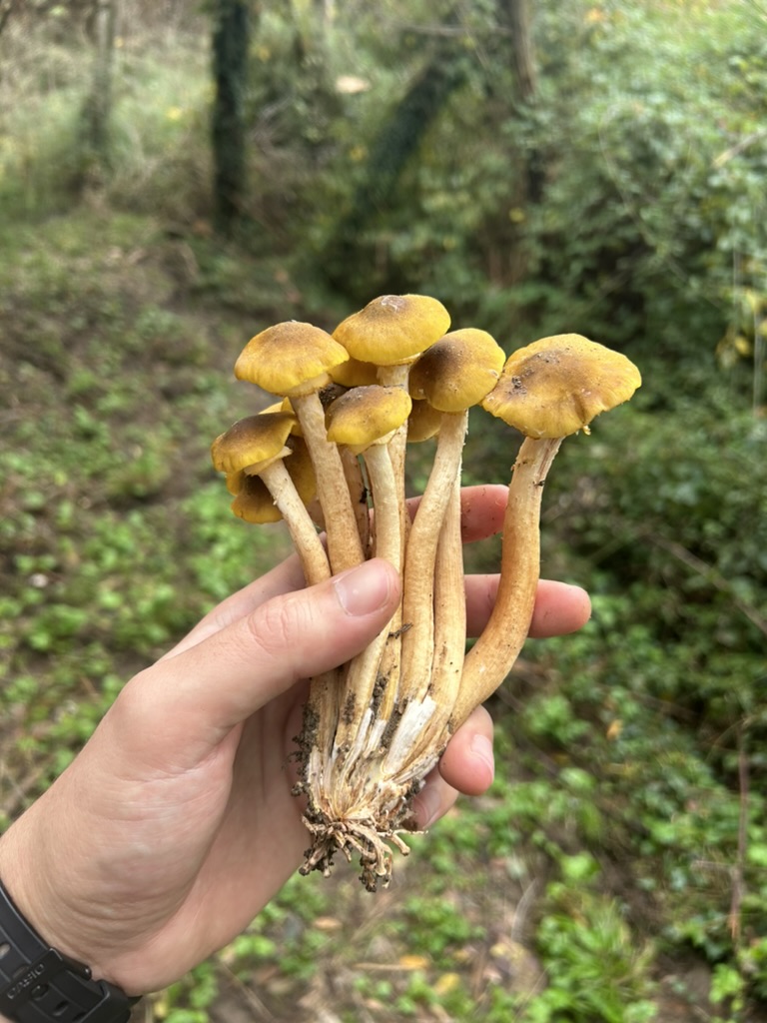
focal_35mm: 26
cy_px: 512
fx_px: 768
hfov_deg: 53.1
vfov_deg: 67.3
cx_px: 384
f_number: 1.5
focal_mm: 5.7
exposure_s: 1/121
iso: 100
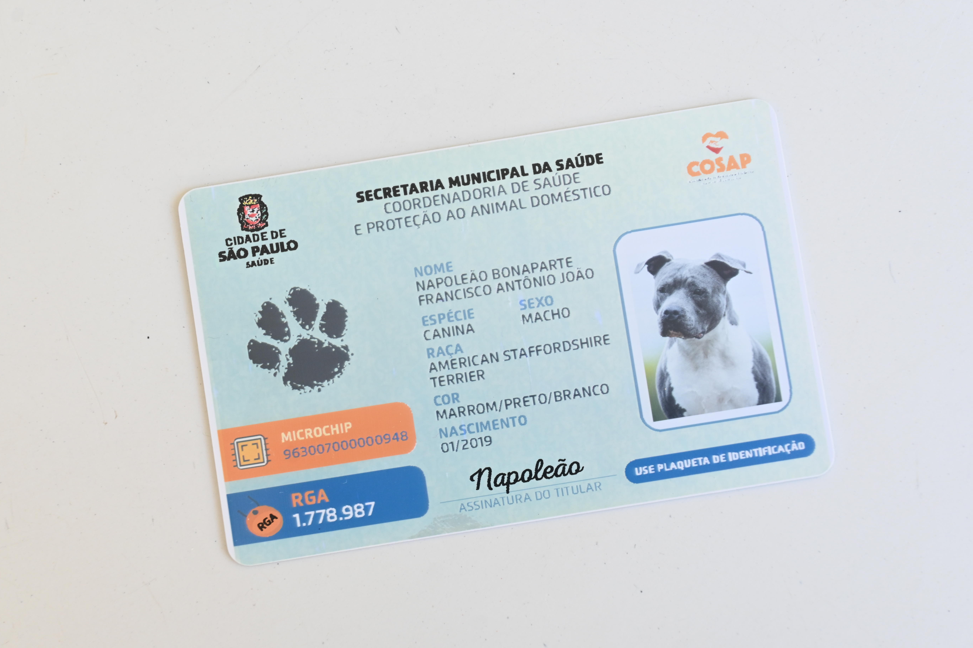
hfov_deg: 26.7
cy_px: 325
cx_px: 488
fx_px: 2054
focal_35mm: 76
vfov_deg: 17.9
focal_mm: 50
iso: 500
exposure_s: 1/160
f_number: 6.3
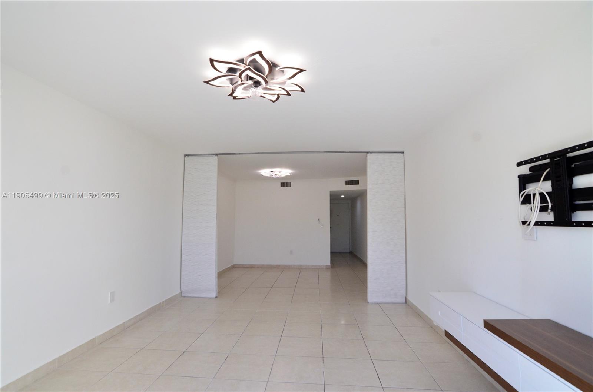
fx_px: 271
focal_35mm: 16
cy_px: 196
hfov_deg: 95.1
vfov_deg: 71.8
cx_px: 296
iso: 1250
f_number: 7.1
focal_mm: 11
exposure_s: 1/320
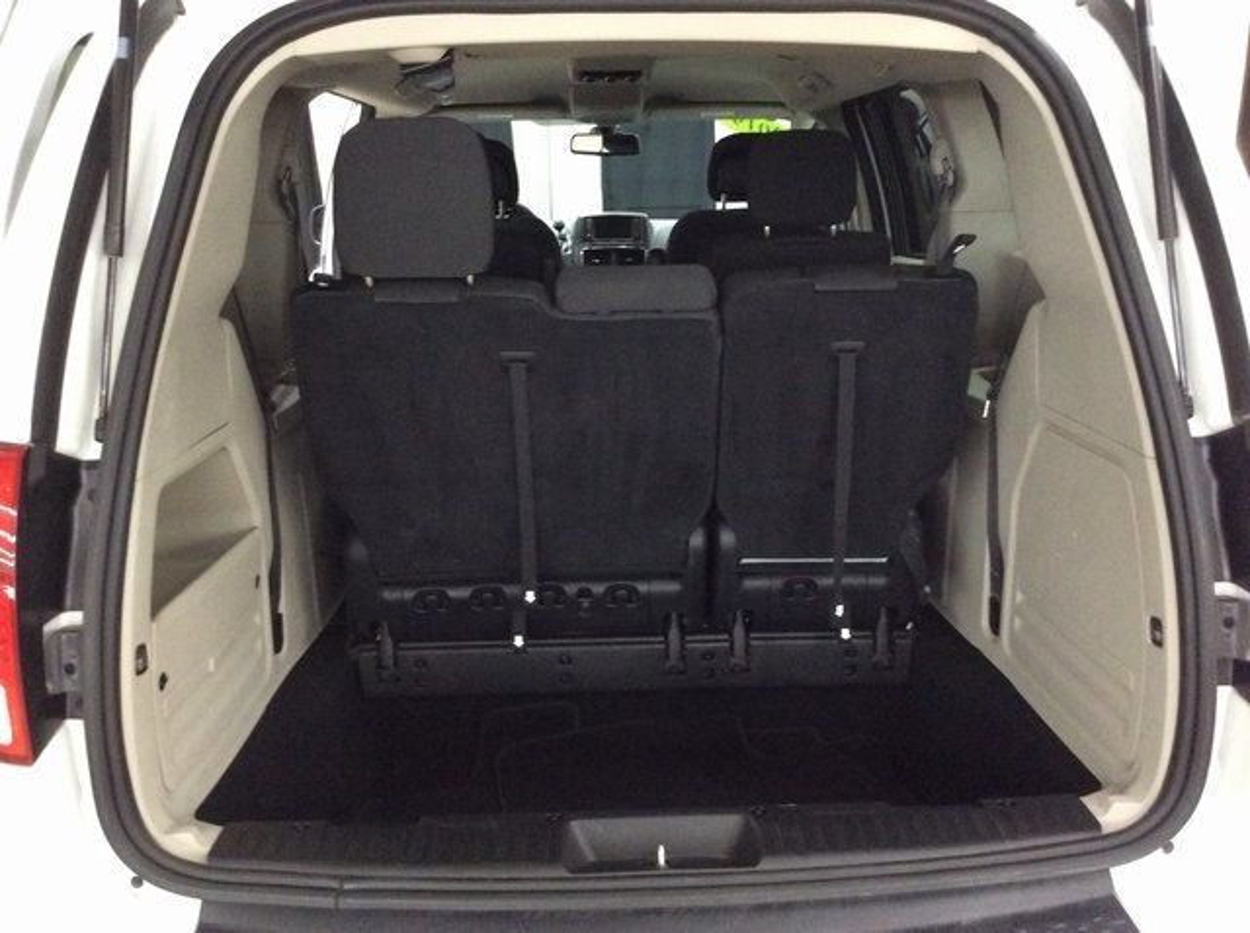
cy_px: 466
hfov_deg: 56.9
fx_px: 1154
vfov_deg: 44.1
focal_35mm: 32
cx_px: 625
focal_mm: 3.3
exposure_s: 1/25
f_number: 2.4
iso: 320
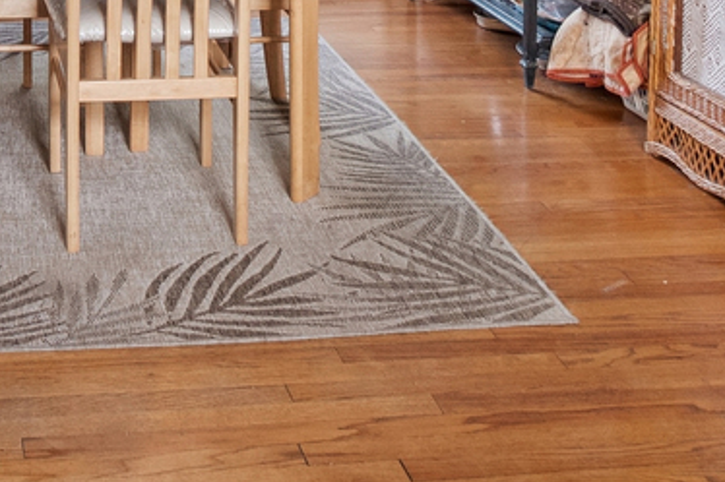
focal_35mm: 65
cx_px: 99
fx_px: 1308
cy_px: -294
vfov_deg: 18.0
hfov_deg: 29.9
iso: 400
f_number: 8
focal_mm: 10
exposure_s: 1/30
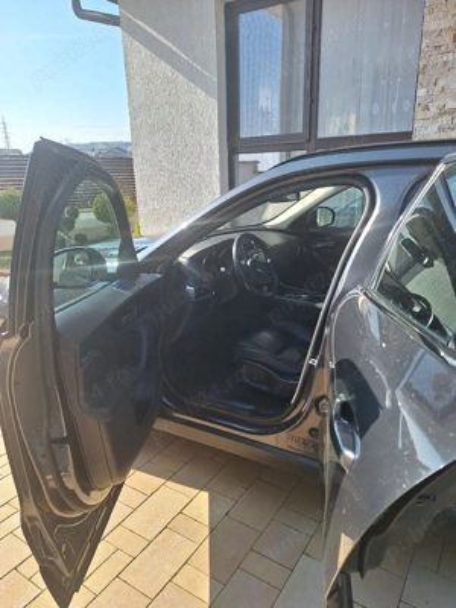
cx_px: 228
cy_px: 304
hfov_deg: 58.9
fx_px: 404
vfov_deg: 73.9
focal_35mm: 23
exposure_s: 1/1250
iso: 40
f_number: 1.8
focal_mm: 5.54
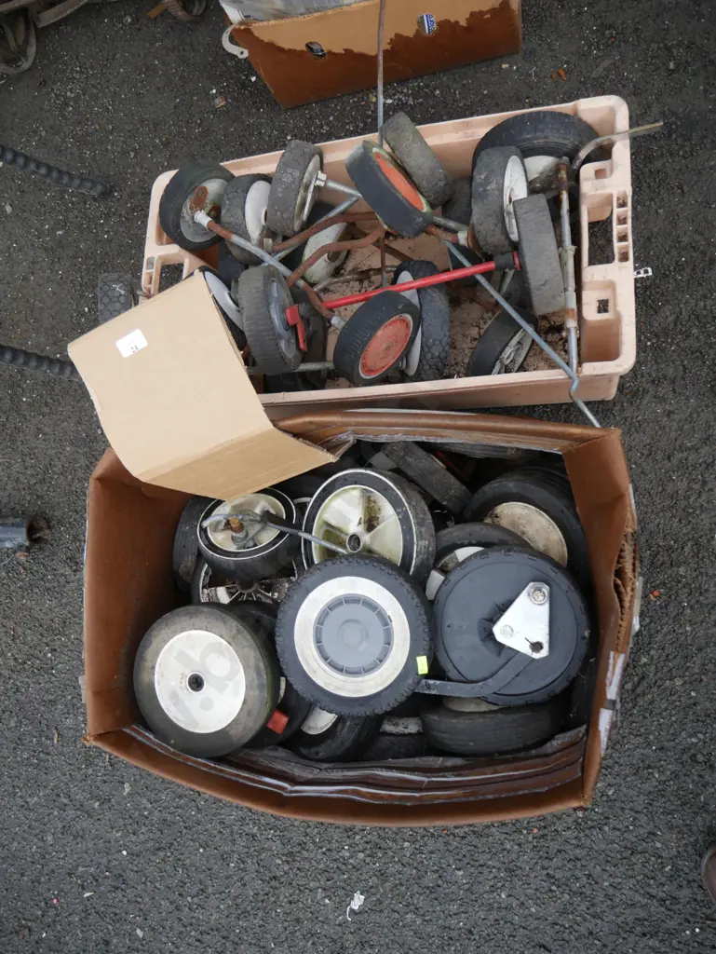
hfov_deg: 49.8
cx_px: 358
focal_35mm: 28
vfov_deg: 63.4
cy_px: 477
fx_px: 772
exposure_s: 1/125
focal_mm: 14
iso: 200
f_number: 3.5
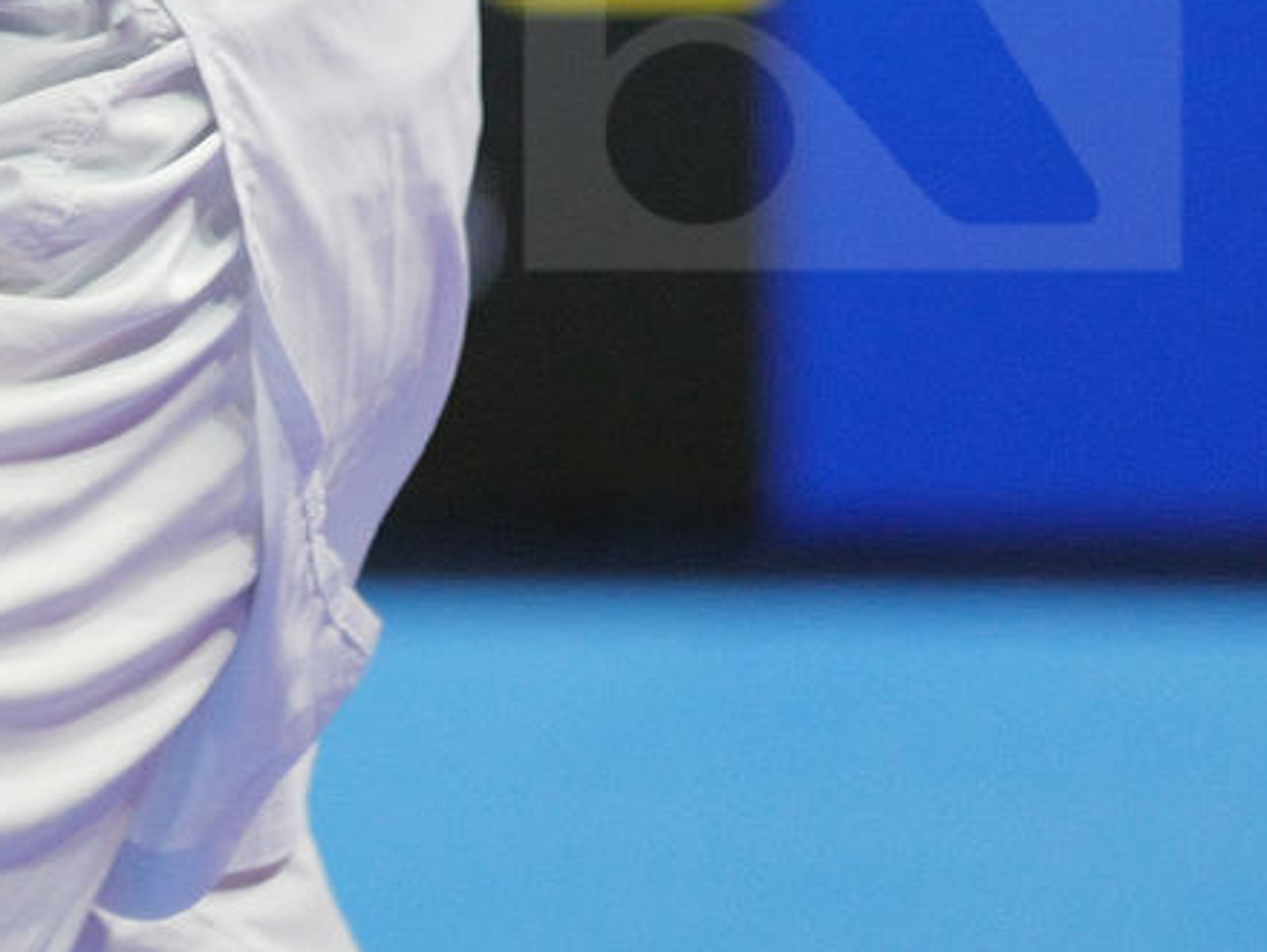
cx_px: -1535
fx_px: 33408
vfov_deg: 1.6
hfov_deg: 2.2
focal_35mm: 912
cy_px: -1292
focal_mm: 167
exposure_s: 1/1000
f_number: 2.8
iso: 2000
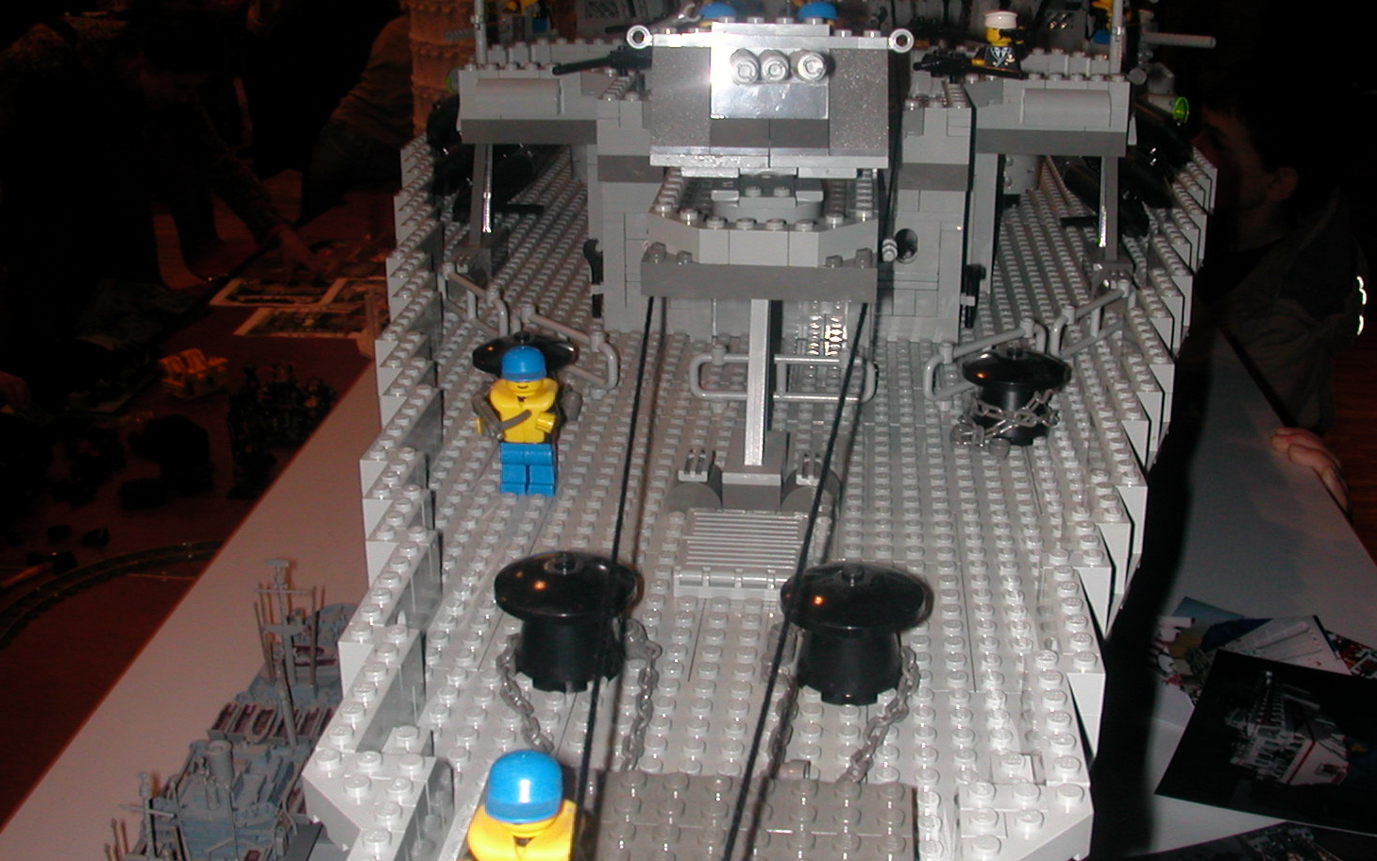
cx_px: 738
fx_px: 1614
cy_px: 401
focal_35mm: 43
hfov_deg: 46.2
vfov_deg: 29.9
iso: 100
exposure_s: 1/59.9
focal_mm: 5.6
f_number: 4.5
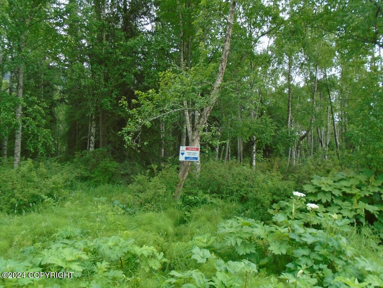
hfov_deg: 67.3
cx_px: 192
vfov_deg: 53.1
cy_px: 144
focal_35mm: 26
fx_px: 288
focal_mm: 4.6
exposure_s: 1/125
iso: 100
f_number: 3.2
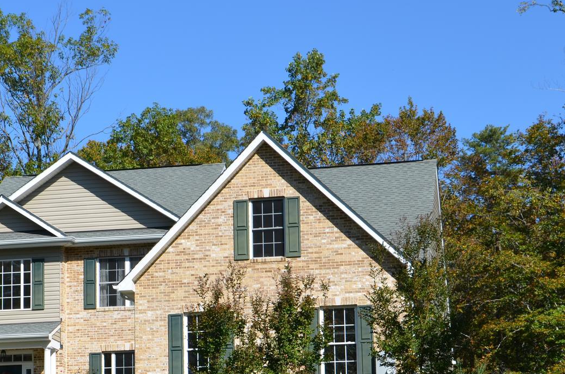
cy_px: 317
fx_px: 1629
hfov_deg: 19.6
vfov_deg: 13.0
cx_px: 148
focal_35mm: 104
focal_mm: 35
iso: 100
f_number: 8
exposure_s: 1/320
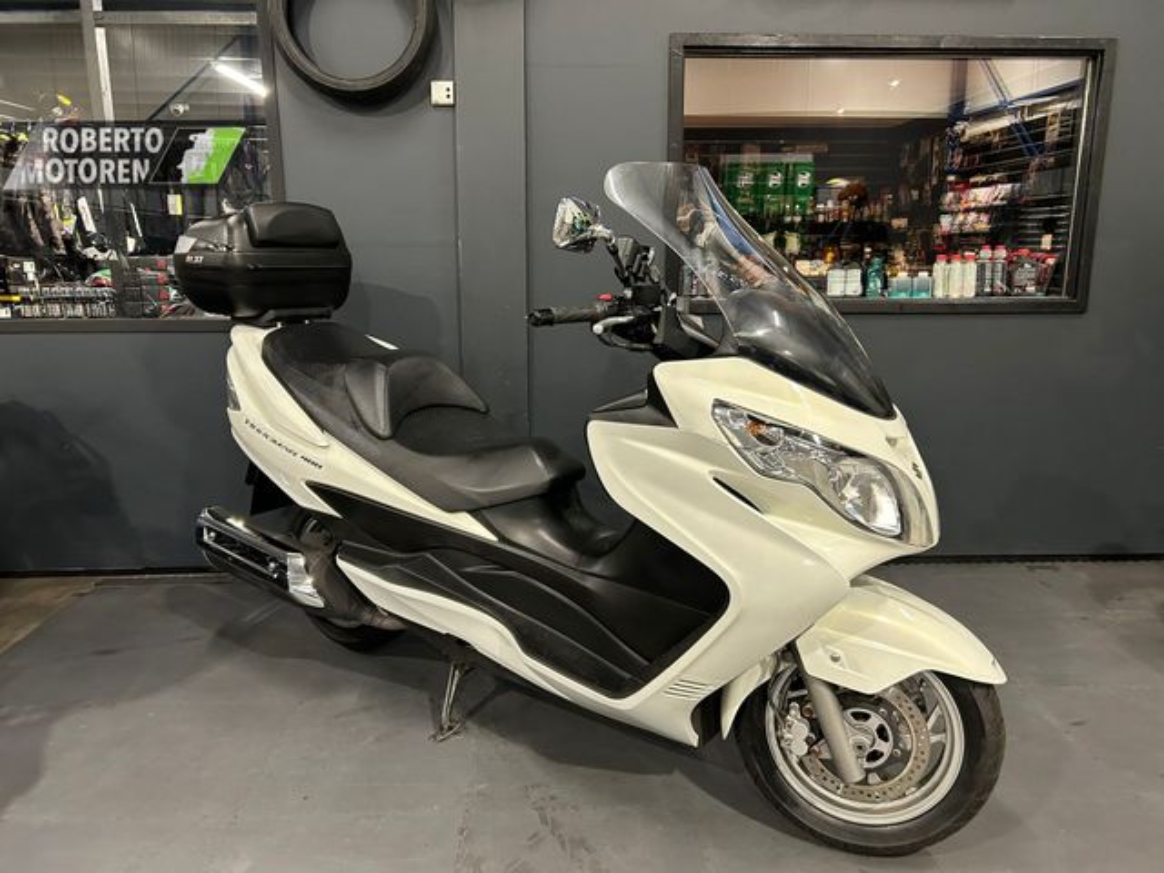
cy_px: 436
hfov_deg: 67.3
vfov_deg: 53.1
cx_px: 582
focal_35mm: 26
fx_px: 874
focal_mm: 5.7
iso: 250
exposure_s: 1/60
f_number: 1.5
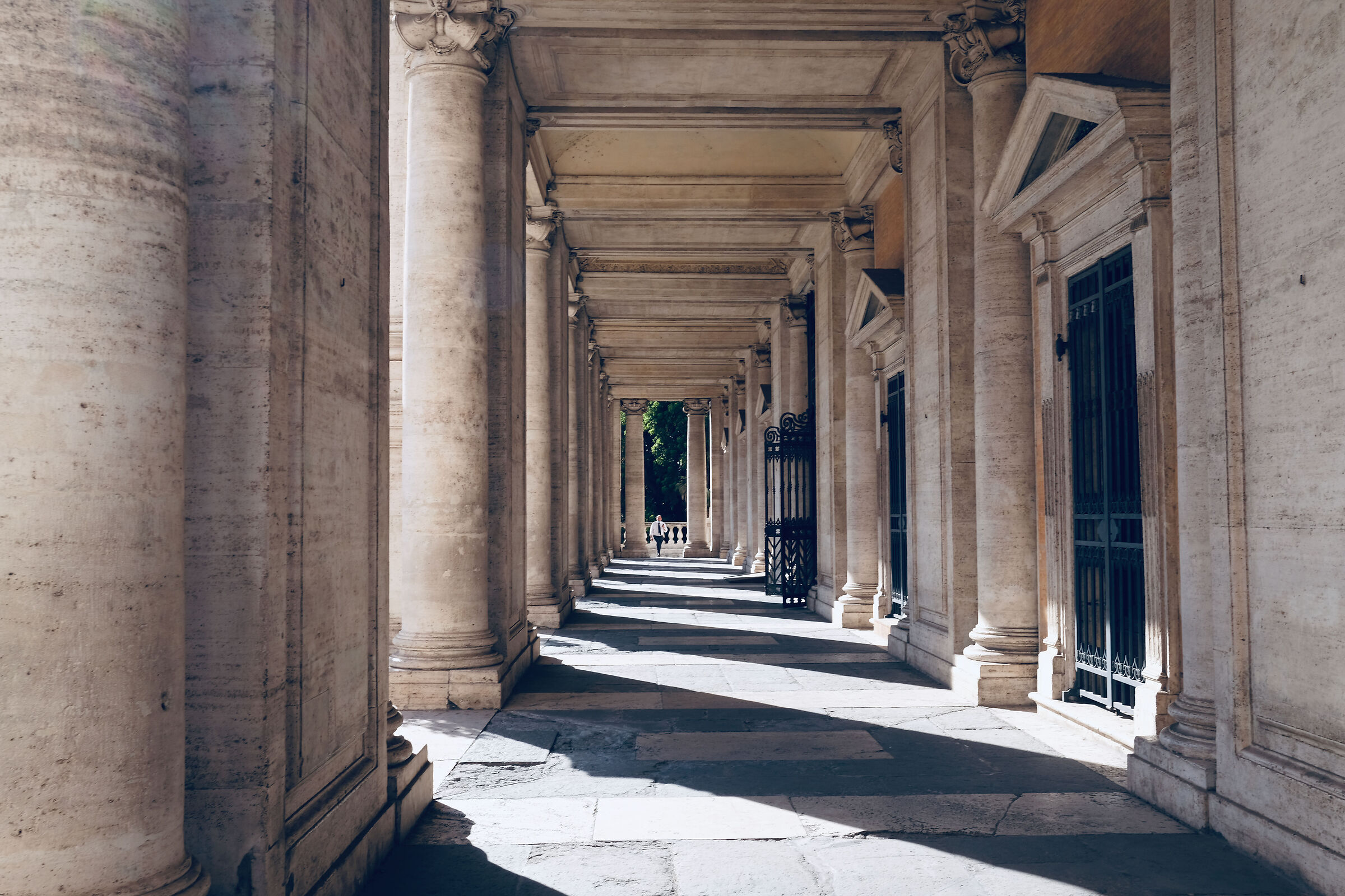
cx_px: 672
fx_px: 1308
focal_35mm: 35
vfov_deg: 37.9
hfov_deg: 54.4
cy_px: 448
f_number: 10
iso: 160
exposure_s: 1/85
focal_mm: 23
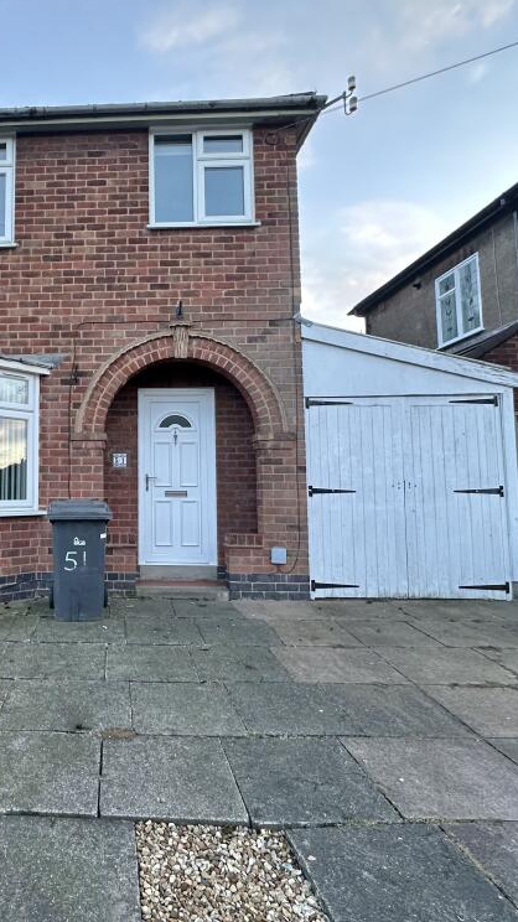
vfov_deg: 83.8
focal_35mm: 21
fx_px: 513
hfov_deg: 49.7
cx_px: 88
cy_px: 447
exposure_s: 1/100
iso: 160
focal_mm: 2.22
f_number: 2.2
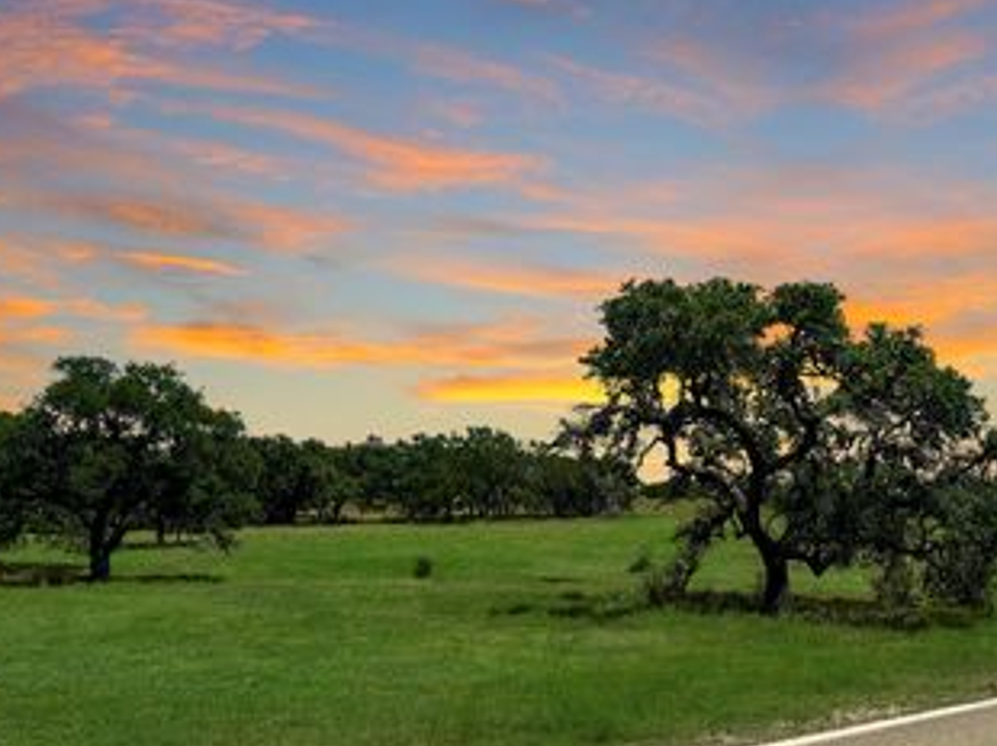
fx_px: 1209
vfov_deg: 34.1
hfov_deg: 44.2
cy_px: 474
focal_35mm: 42
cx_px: 656
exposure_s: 1/7353
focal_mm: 5.1
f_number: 1.6
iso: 50
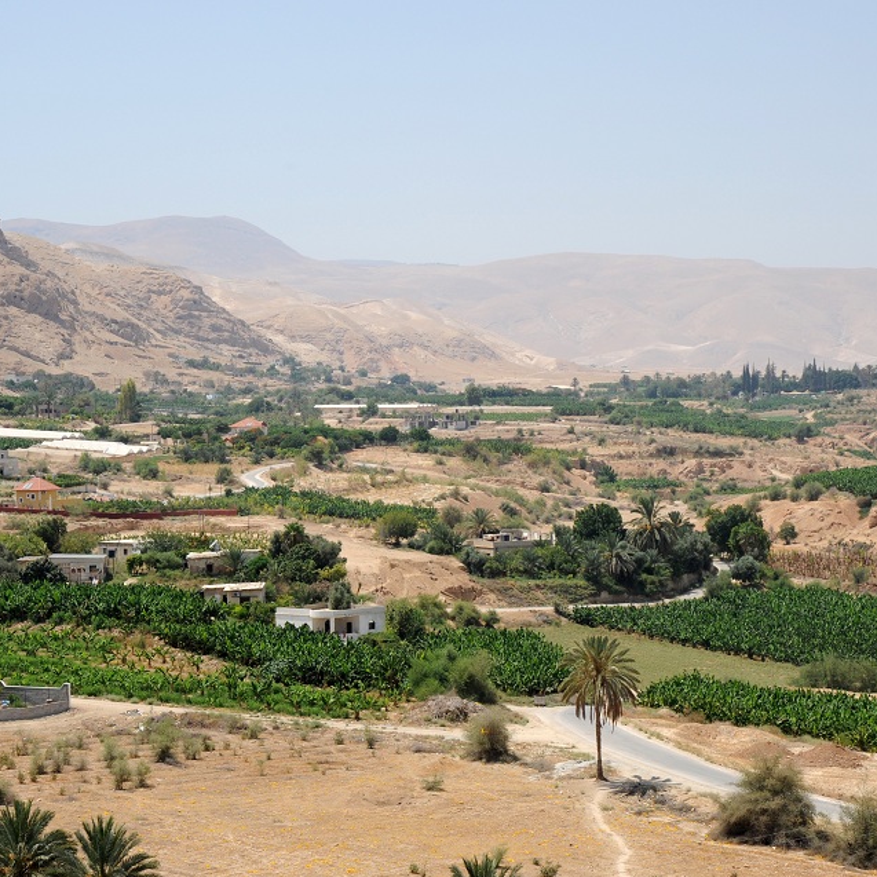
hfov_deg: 19.7
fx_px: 2522
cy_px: 425
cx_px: 419
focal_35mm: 88
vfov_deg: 19.7
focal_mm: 66
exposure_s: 1/640
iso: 400
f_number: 13
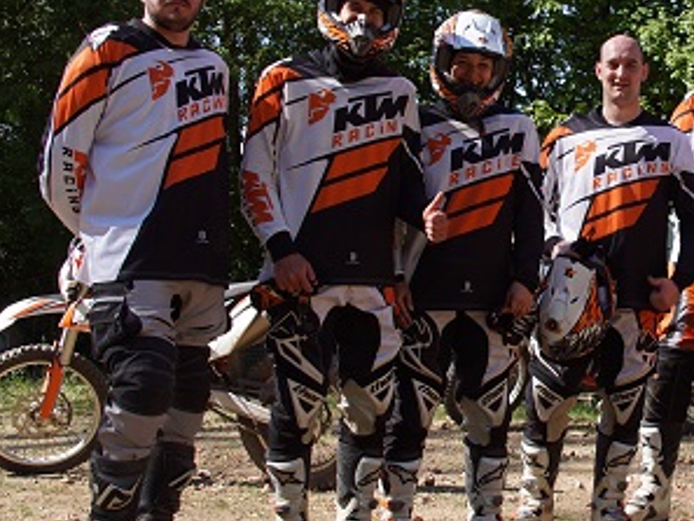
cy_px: 207
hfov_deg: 27.2
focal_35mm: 68
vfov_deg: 21.6
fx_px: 1364
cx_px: 661
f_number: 5.6
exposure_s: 1/160
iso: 100
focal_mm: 22
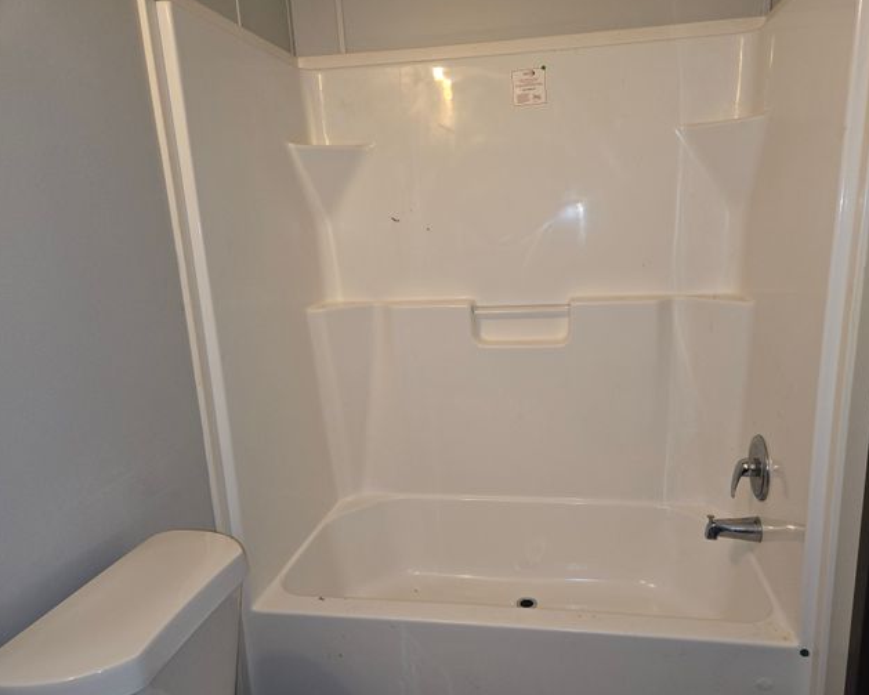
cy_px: 353
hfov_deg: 68.0
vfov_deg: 56.8
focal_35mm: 25
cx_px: 474
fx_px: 643
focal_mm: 5.4
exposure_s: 1/60
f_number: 1.8
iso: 80
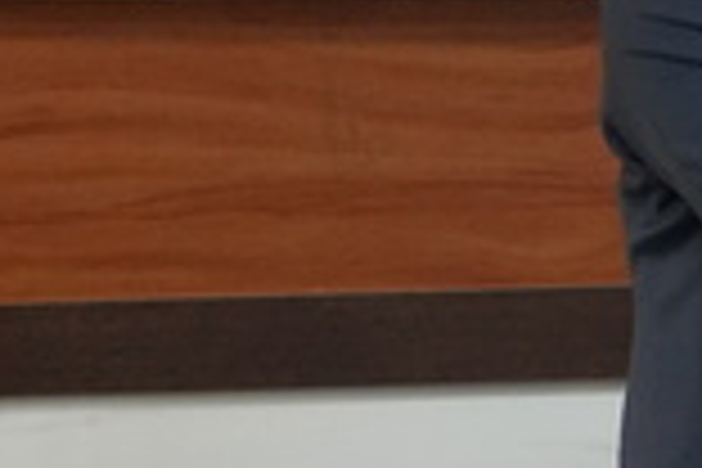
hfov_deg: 6.5
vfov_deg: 4.3
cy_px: -304
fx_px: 6123
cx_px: 1156
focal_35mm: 314
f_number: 2.8
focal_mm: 25.7
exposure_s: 1/125
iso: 1250
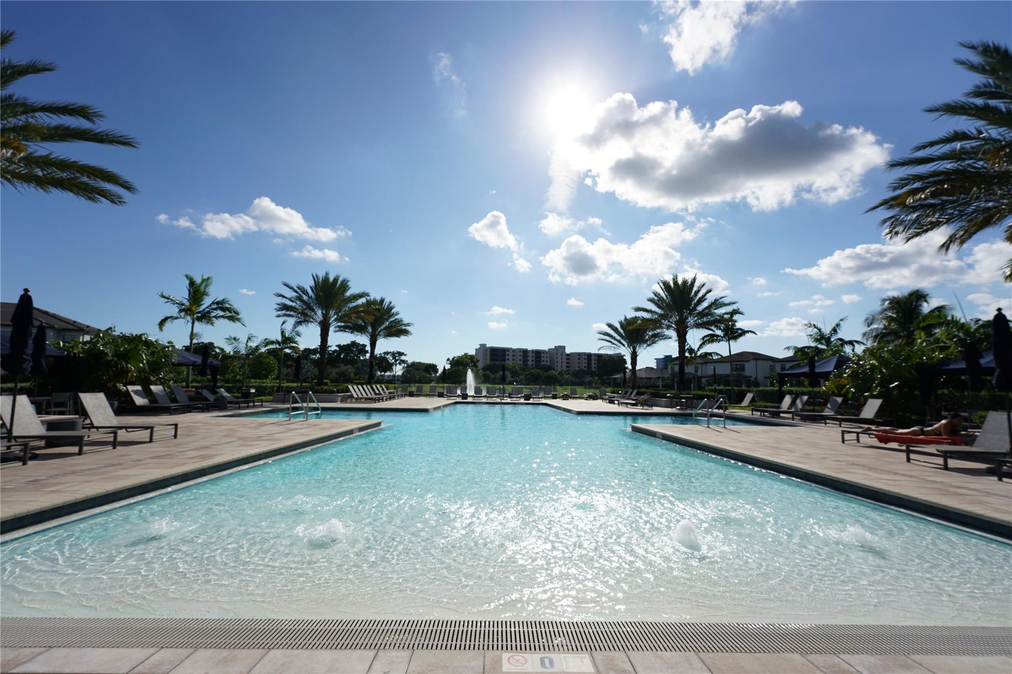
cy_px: 337
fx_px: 393
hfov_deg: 104.3
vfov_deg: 81.2
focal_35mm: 14
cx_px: 506
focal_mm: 14
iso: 640
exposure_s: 1/5000
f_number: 7.1
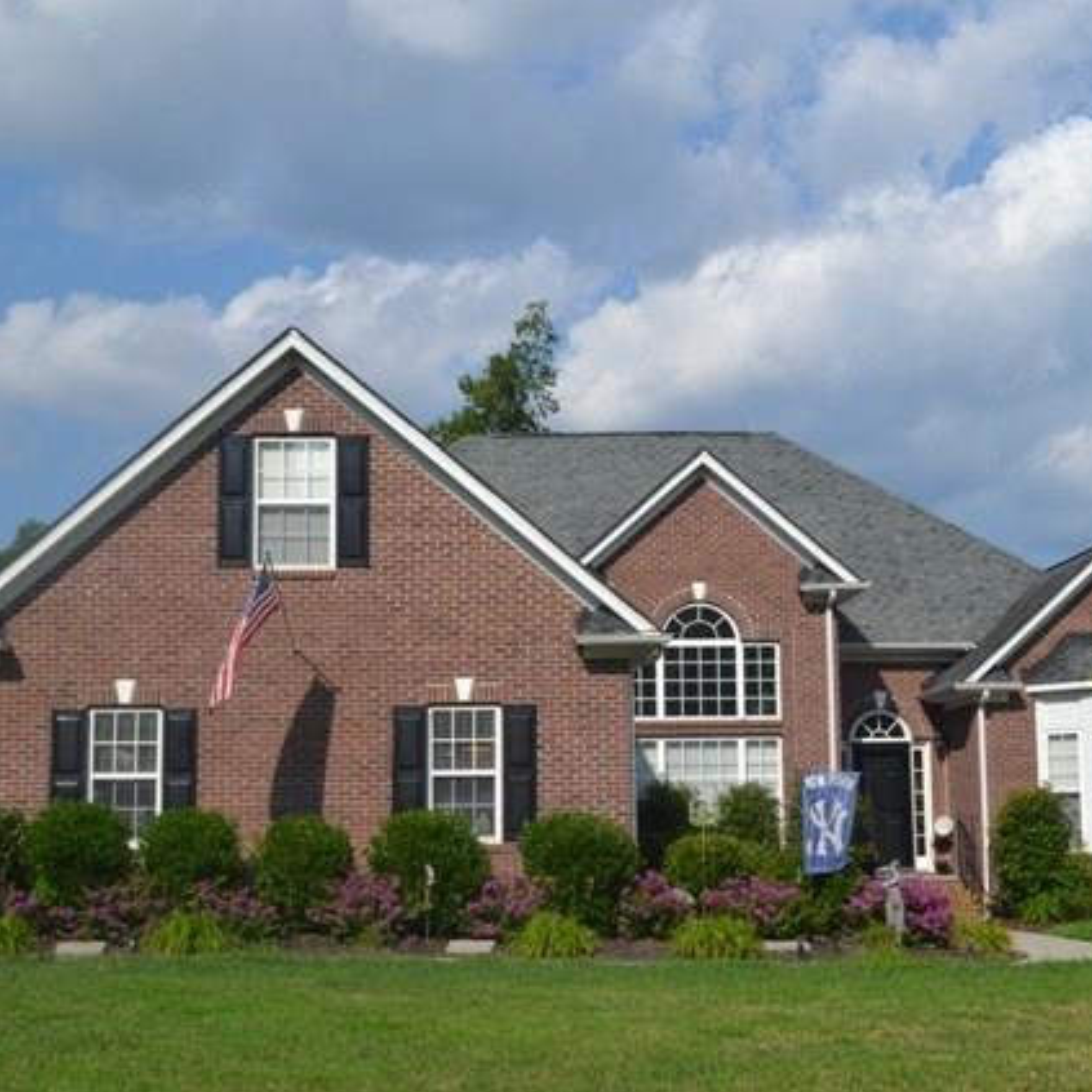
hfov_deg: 31.6
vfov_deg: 31.6
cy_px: 549
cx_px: 594
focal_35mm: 54
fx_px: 1927
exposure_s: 1/320
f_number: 9
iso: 100
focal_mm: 28
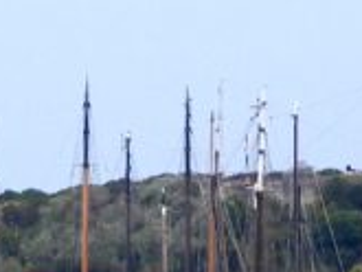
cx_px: 162
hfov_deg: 1.4
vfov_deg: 1.0
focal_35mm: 1457
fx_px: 15248
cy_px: 397
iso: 220
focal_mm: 42.2
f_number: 4.5
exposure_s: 1/125
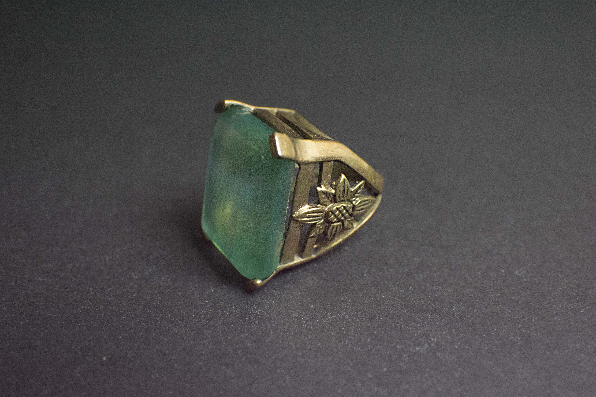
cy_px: 198
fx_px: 795
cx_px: 298
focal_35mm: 48
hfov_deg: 41.1
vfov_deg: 28.1
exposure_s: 1/200
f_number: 4.8
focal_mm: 32
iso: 3200
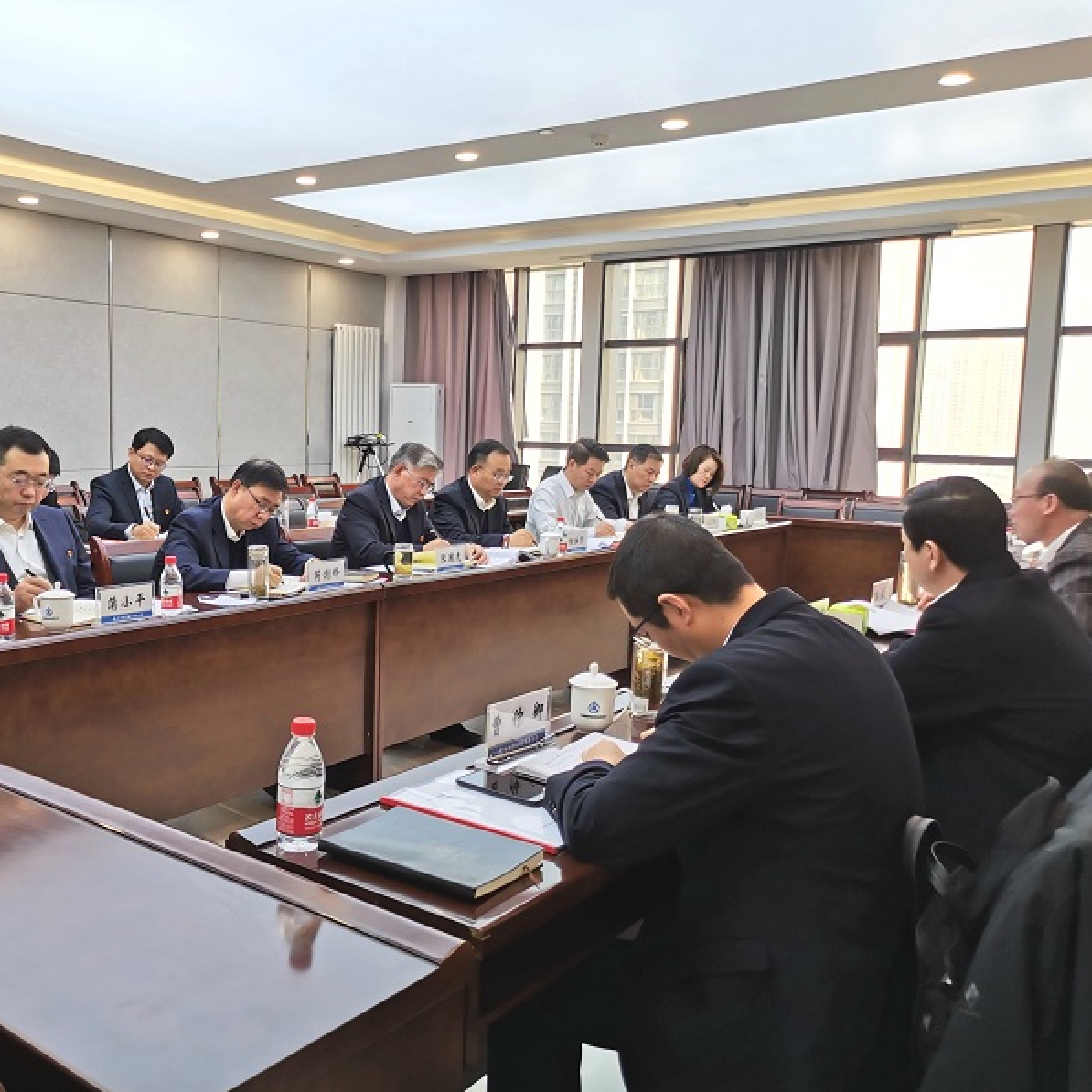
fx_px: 1142
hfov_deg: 50.6
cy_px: 547
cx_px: 415
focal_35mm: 32
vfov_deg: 51.1
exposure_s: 1/145
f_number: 1.8
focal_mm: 5.58
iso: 50
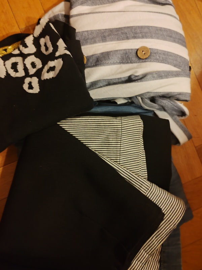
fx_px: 210
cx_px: 101
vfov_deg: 65.3
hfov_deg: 51.4
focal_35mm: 27
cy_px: 135
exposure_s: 1/33
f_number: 1.9
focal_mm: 6.12
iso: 8000
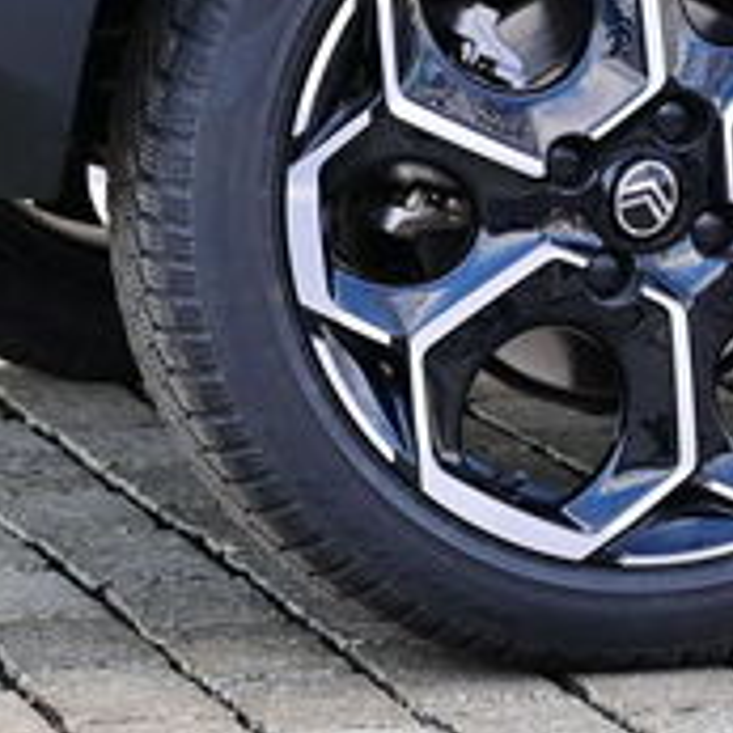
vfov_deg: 4.9
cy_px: -445
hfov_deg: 4.9
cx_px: 534
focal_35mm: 354
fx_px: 8481
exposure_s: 1/320
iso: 250
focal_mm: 50
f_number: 4
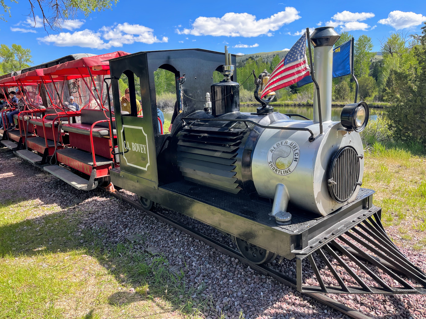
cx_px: 213
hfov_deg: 67.3
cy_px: 160
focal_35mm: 26
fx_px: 320
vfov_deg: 53.1
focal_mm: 5.1
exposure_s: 1/871
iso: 50
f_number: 1.6
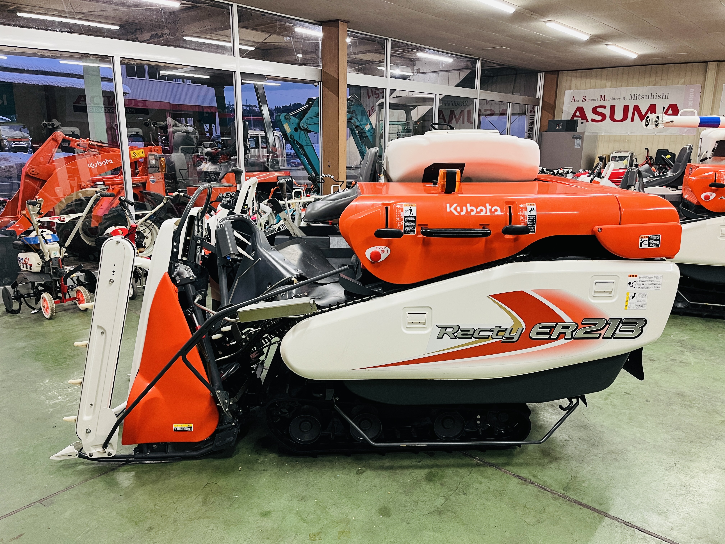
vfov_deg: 53.1
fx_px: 545
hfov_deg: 67.3
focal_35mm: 26
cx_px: 362
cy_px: 272
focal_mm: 5.1
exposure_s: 1/60
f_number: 1.6
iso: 250
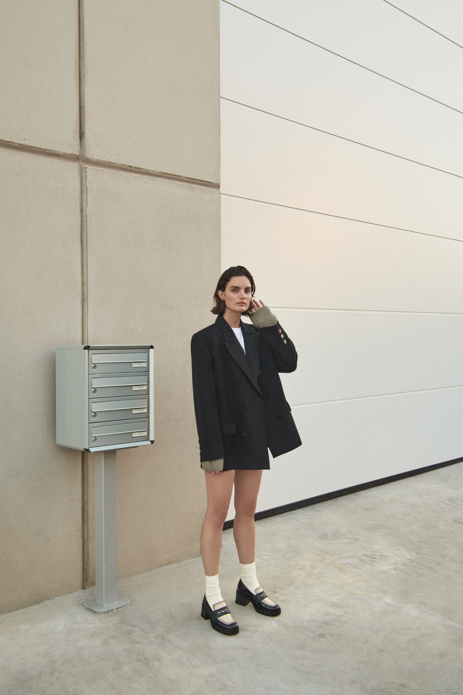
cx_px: 232
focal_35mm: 35
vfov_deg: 54.4
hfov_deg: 37.9
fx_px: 675
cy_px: 348
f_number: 8
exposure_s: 1/160
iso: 800
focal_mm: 35
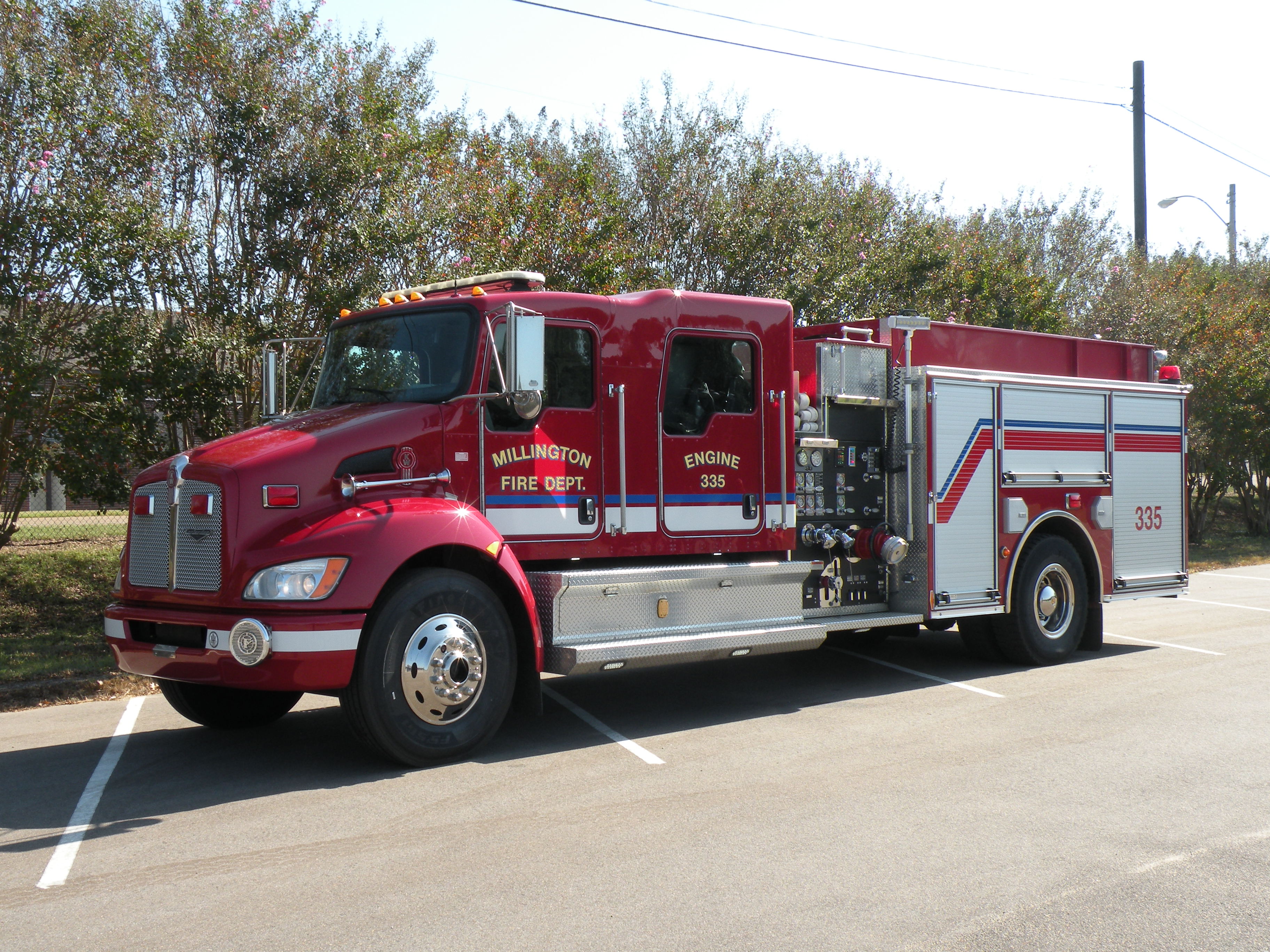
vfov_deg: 34.3
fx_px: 1541
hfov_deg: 44.8
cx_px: 635
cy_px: 476
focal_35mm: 42
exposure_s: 1/149
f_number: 5.6
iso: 64
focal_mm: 7.4
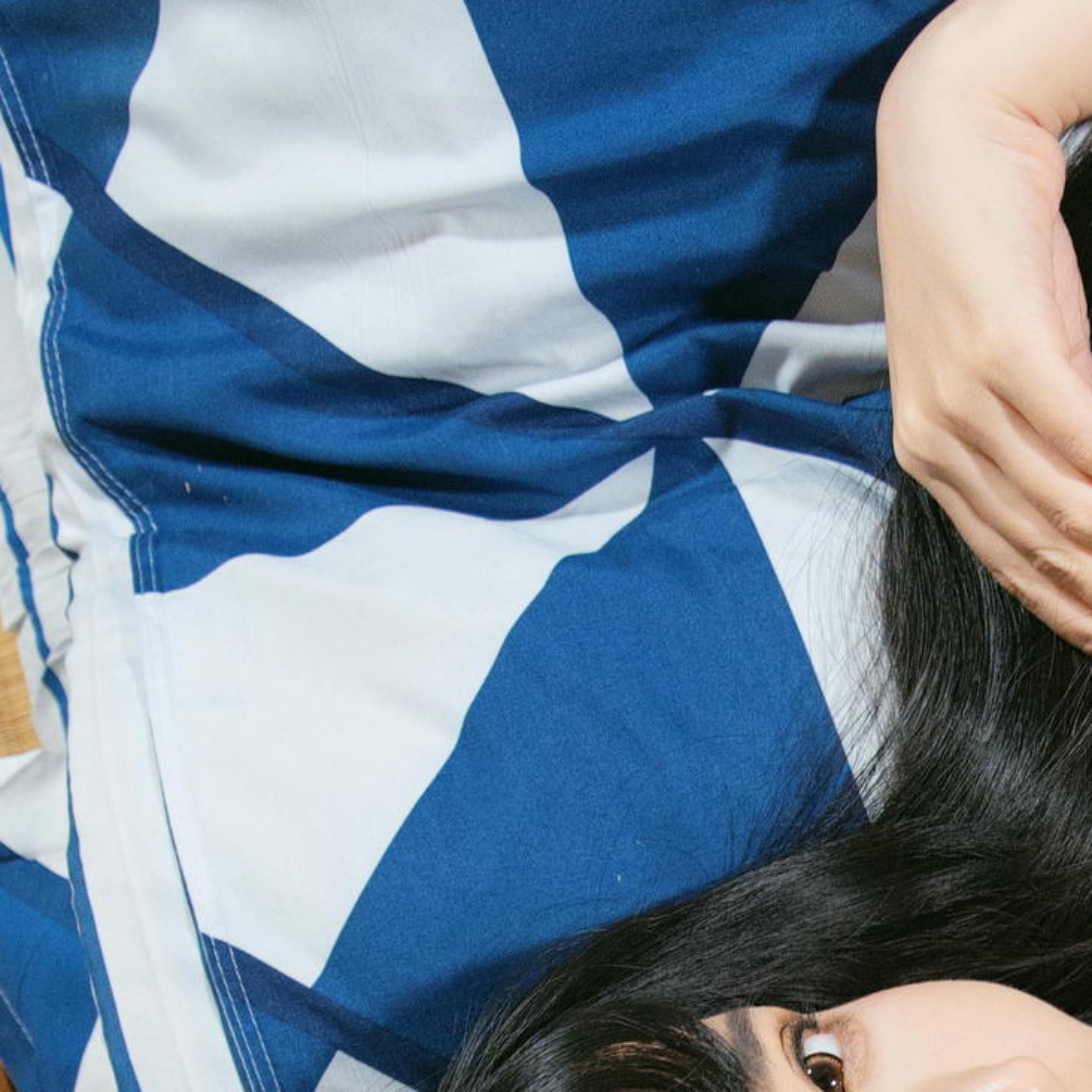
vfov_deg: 16.6
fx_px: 3605
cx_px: 988
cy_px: 1247
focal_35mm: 101
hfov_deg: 17.0
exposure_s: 1/200
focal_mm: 29
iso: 3200
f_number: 3.2
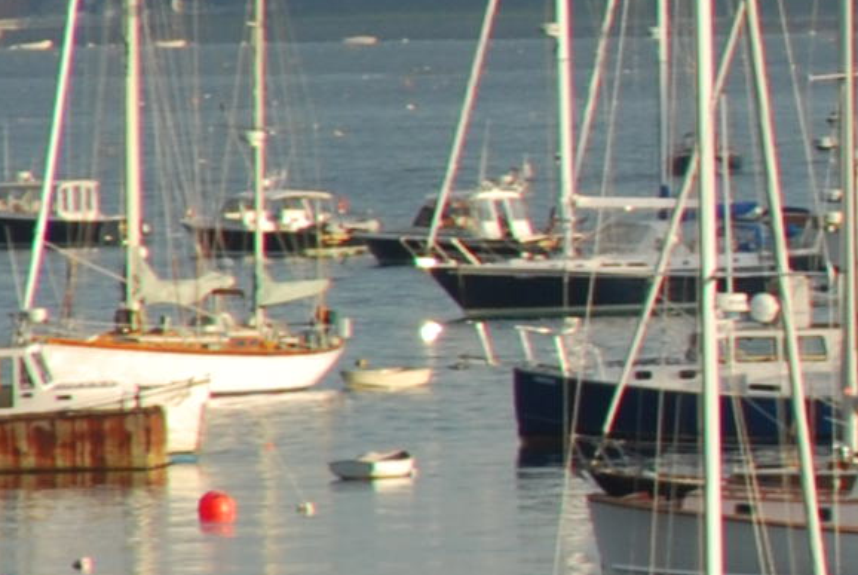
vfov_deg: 1.1
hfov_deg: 1.7
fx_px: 28755
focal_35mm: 1205
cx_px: 2809
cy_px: 229
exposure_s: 1/125
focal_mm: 120
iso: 125
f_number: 9
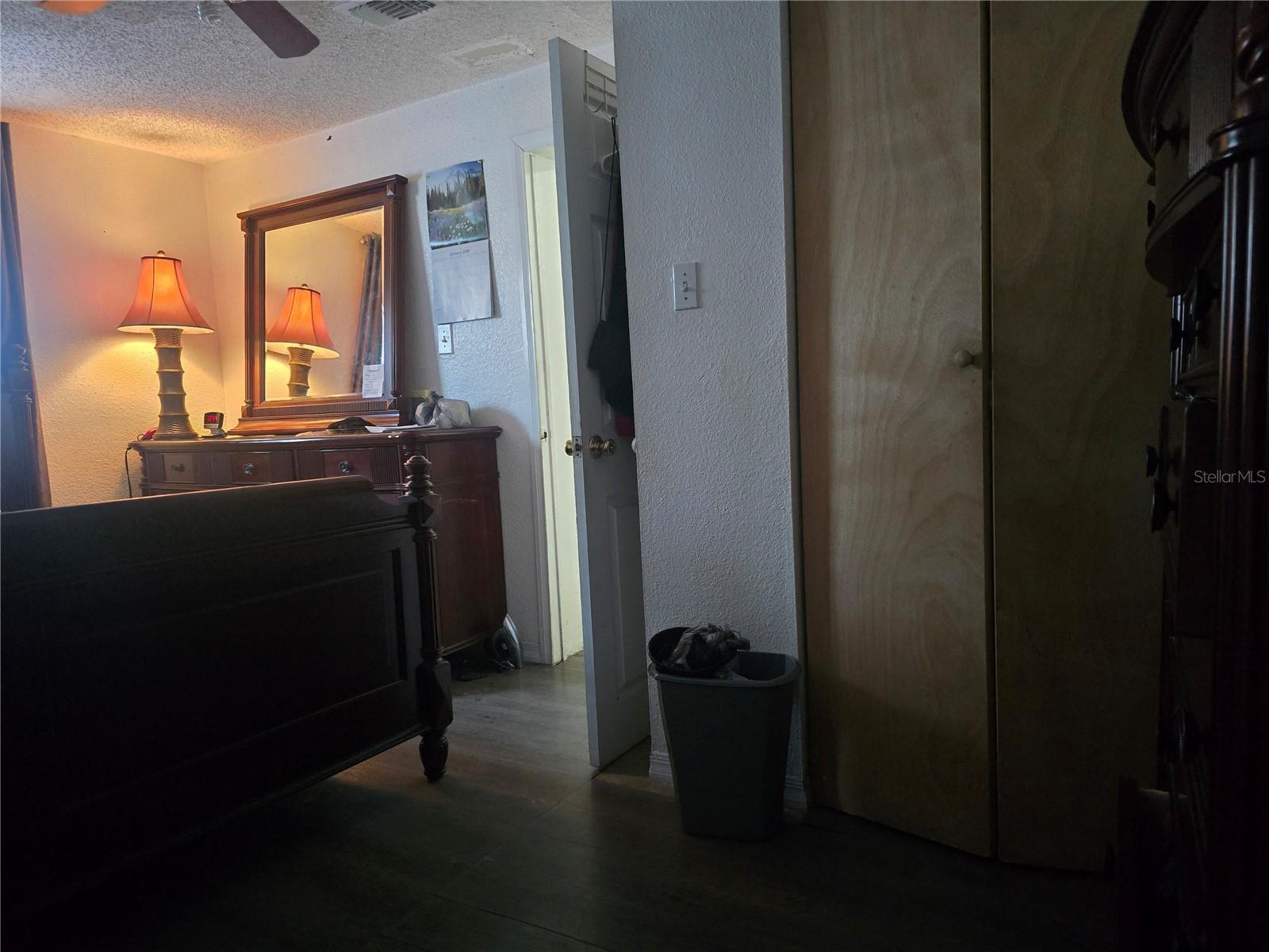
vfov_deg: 58.9
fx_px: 843
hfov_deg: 73.9
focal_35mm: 23
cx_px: 634
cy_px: 476
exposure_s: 1/60
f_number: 1.7
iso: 2000
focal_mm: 6.3
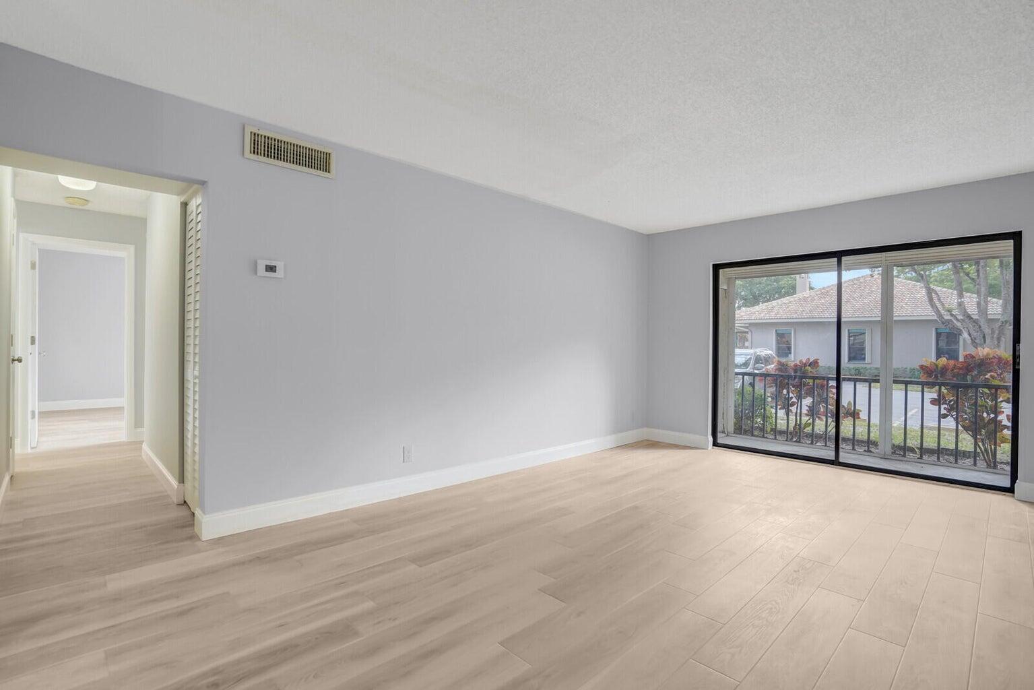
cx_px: 517
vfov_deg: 73.8
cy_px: 345
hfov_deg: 96.7
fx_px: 460
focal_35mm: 16
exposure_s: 1/60
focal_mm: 16
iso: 800
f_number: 5.6
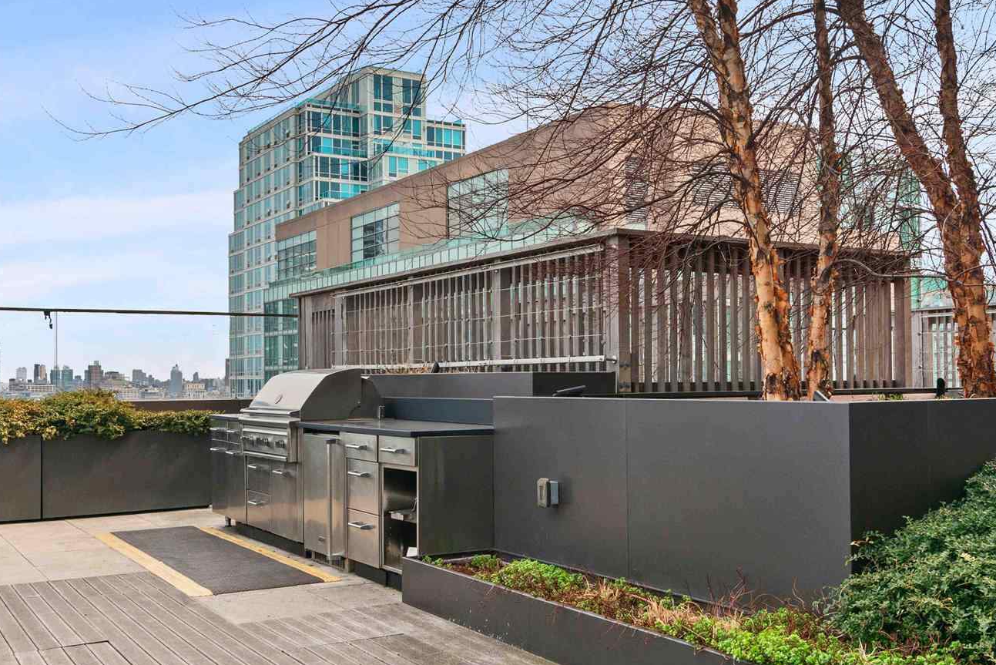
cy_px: 380
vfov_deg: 35.0
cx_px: 471
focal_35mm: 38
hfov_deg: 50.7
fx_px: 1052
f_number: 8
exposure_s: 1/400
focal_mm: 16
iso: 400
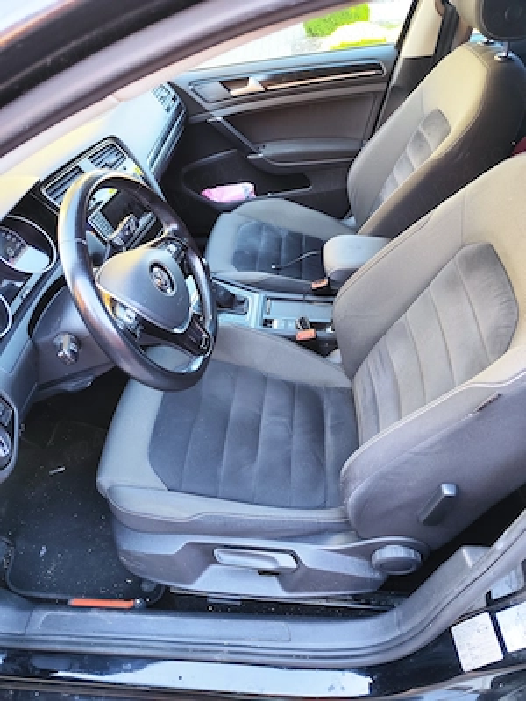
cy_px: 350
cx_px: 263
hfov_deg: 58.9
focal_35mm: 23
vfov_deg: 73.9
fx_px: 466
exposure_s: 1/100
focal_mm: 6.19
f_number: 1.65
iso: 320
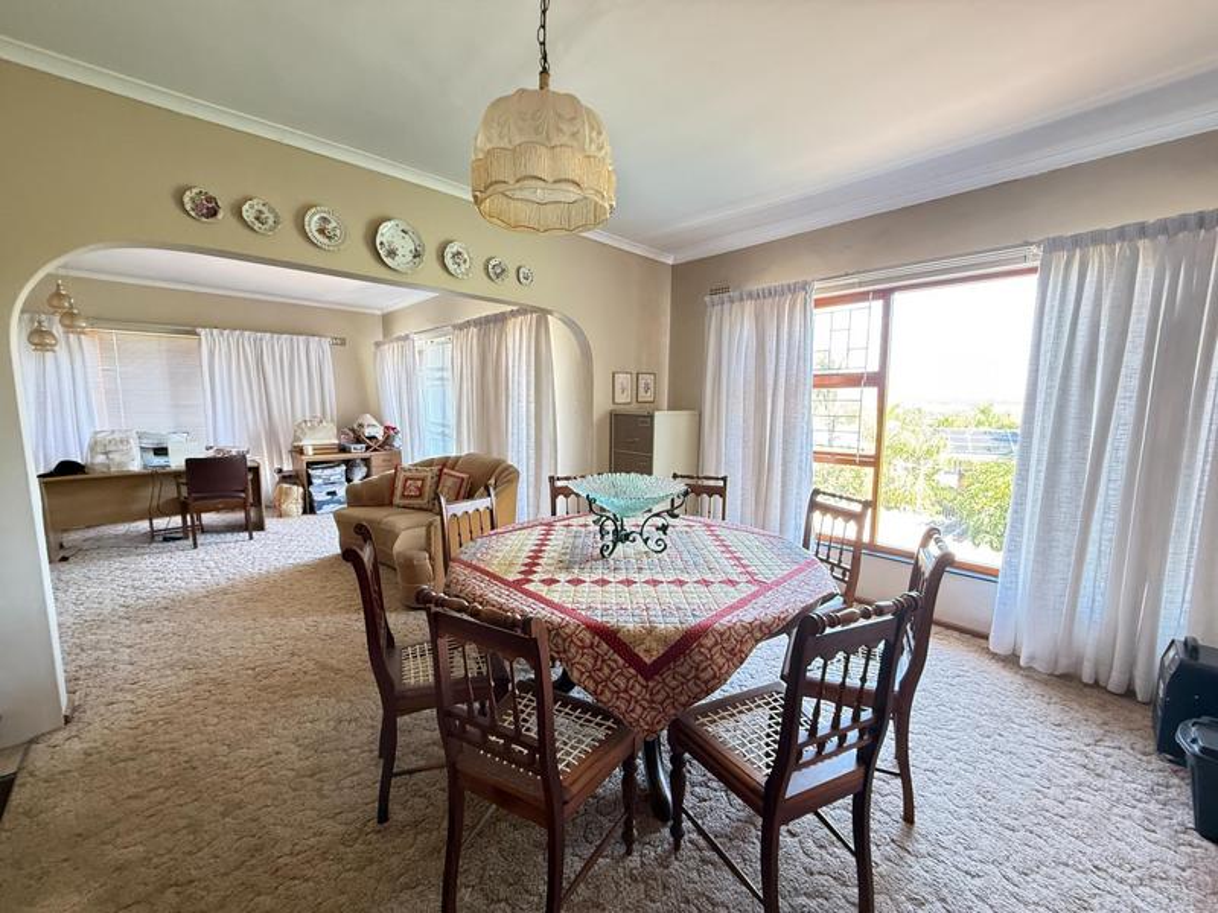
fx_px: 493
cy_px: 456
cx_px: 609
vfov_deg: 85.7
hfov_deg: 102.1
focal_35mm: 14
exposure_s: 1/60
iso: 500
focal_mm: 2.22
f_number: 2.2
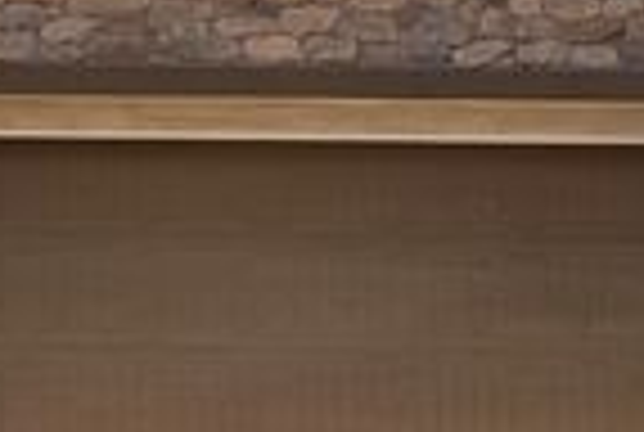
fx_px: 1560
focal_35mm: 87
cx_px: -59
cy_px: -16
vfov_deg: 15.5
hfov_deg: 22.1
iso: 80
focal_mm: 6.76
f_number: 1.78
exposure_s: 1/2801
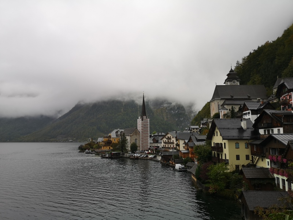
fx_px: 229
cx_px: 146
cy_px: 110
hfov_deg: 65.3
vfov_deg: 51.4
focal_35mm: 27
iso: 50
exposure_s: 1/608
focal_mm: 3.95
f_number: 1.8
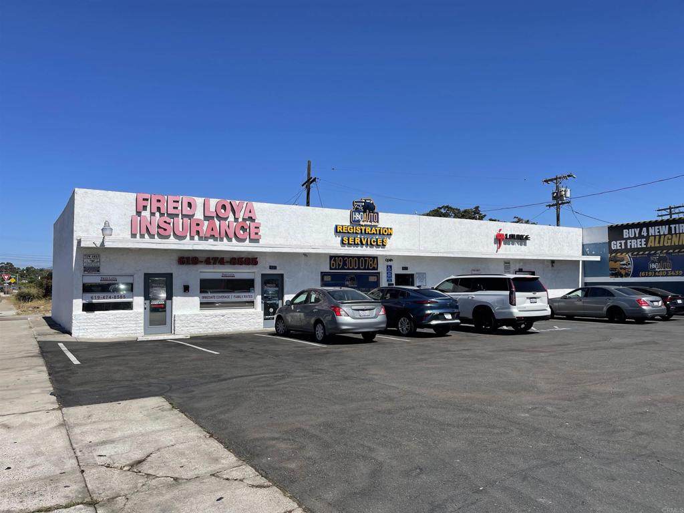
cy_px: 256
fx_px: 514
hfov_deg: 67.3
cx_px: 342
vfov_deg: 53.1
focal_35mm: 26
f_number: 1.6
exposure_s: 1/5376
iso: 32
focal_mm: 5.1
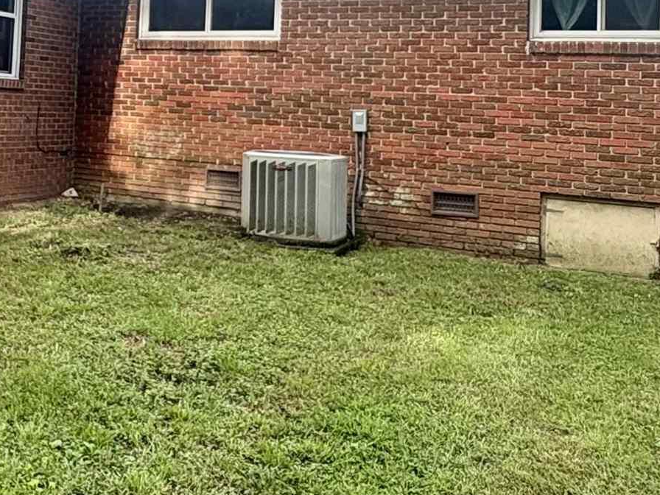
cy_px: 41
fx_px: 915
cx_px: 55
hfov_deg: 36.9
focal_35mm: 48
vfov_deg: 29.0
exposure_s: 1/249
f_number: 2.2
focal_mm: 2.22
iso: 64
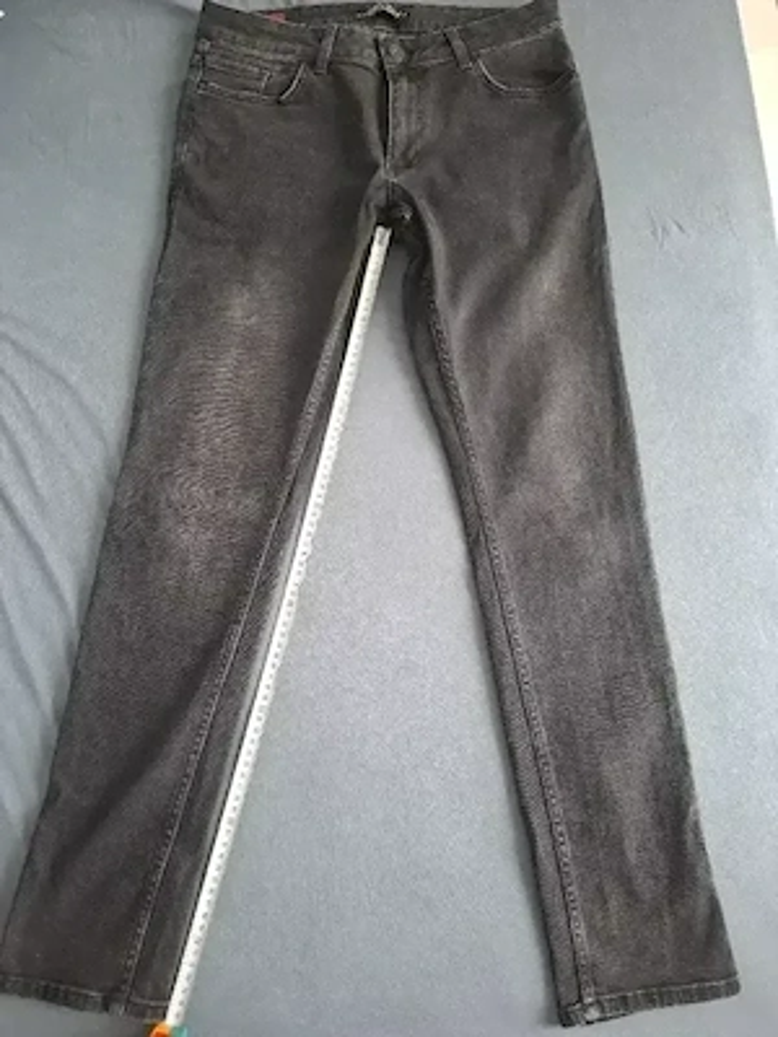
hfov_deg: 58.9
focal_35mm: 23
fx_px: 689
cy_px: 518
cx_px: 389
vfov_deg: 73.9
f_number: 1.8
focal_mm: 5.54
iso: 250
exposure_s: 1/50
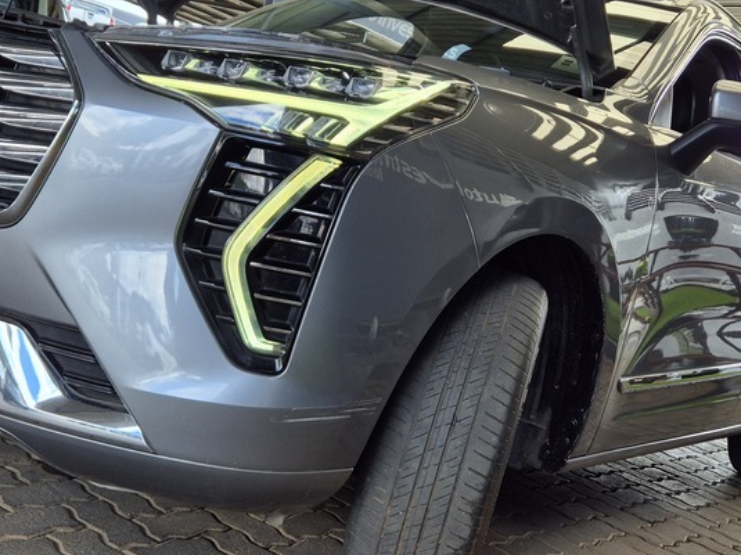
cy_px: 238
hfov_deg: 42.9
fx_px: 942
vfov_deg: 32.8
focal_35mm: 44
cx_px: 320
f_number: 1.8
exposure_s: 1/244
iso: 25
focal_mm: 5.4
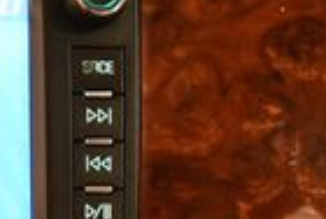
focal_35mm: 192
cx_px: -226
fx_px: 1742
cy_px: 331
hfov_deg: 10.2
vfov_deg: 7.1
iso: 3200
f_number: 3.8
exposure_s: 1/100
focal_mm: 21
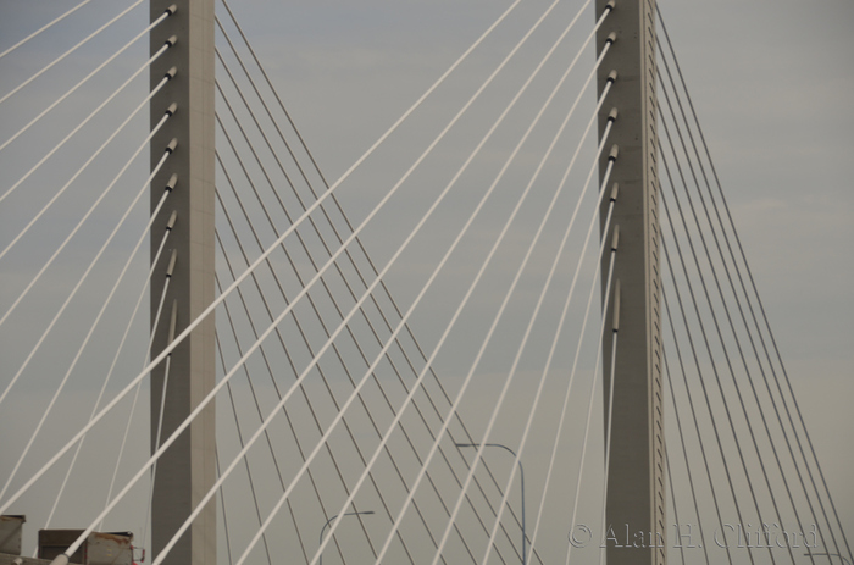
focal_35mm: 142
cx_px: 427
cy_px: 282
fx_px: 3372
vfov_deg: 9.6
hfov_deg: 14.4
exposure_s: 1/250
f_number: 6.3
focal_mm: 95
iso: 100
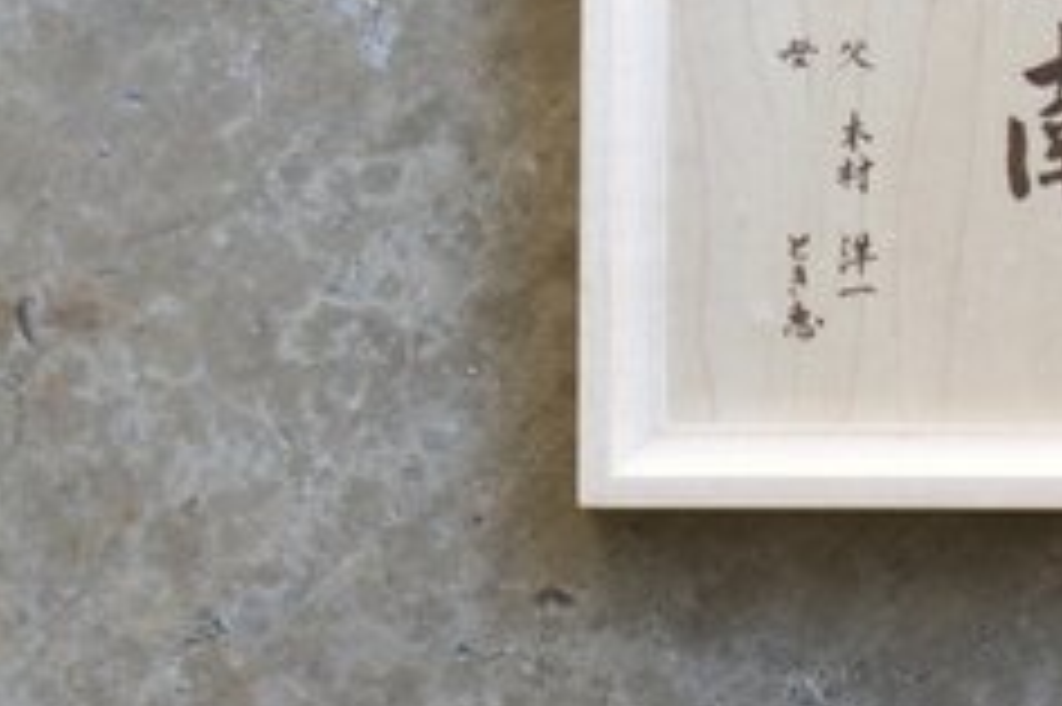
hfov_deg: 10.5
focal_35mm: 195
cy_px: -112
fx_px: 5748
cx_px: 1076
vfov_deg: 7.0
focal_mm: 48
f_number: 5.6
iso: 400
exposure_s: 1/100
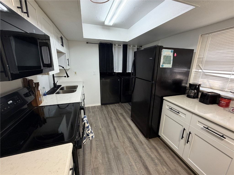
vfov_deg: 85.7
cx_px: 117
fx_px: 95
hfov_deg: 102.1
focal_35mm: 14
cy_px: 88
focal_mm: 2.22
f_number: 2.2
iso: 250
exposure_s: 1/60
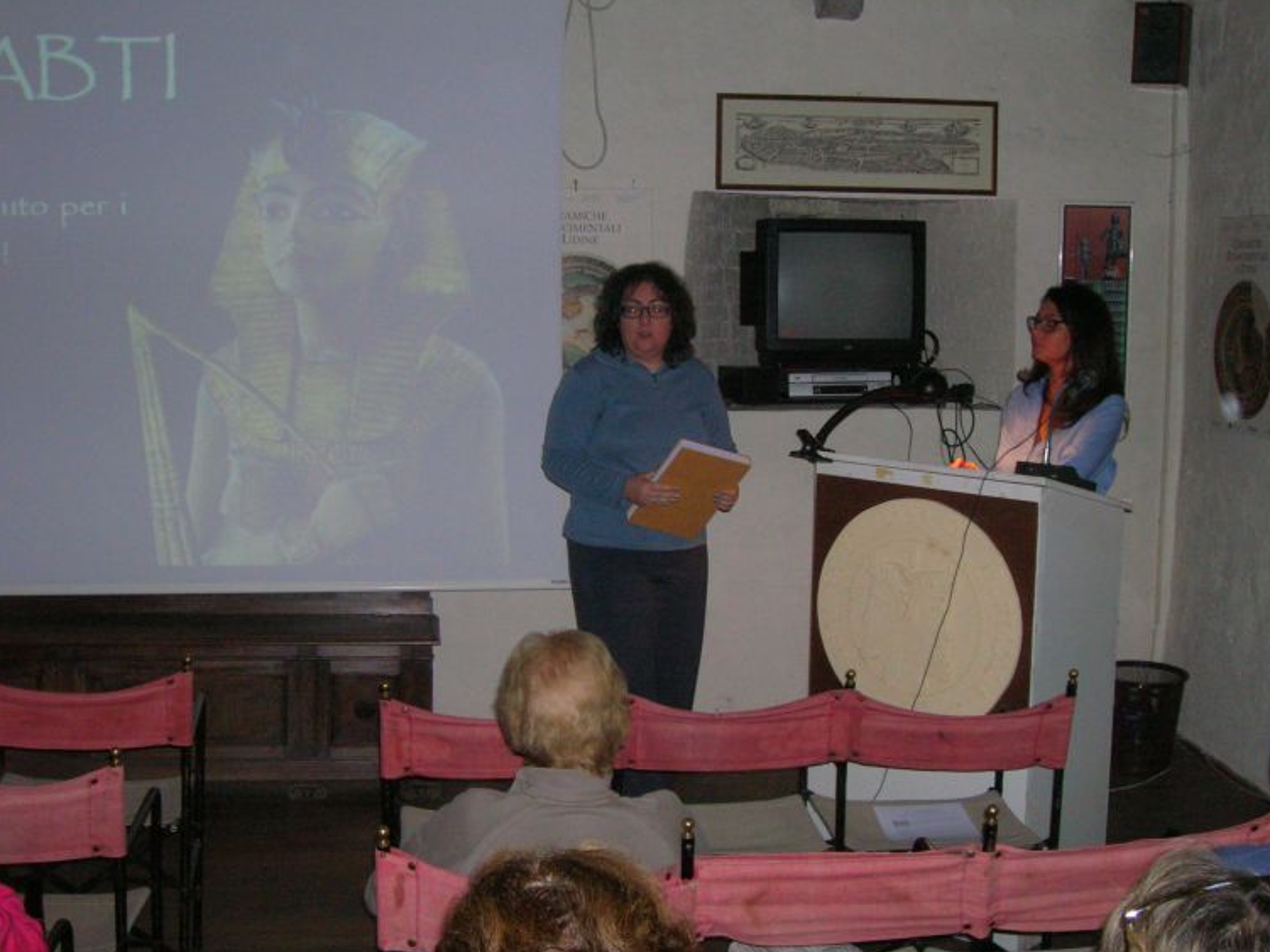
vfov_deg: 29.7
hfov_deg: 38.9
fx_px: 1797
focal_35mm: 49
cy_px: 492
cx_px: 660
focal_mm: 7.7
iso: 200
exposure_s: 1/60.1
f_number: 3.2
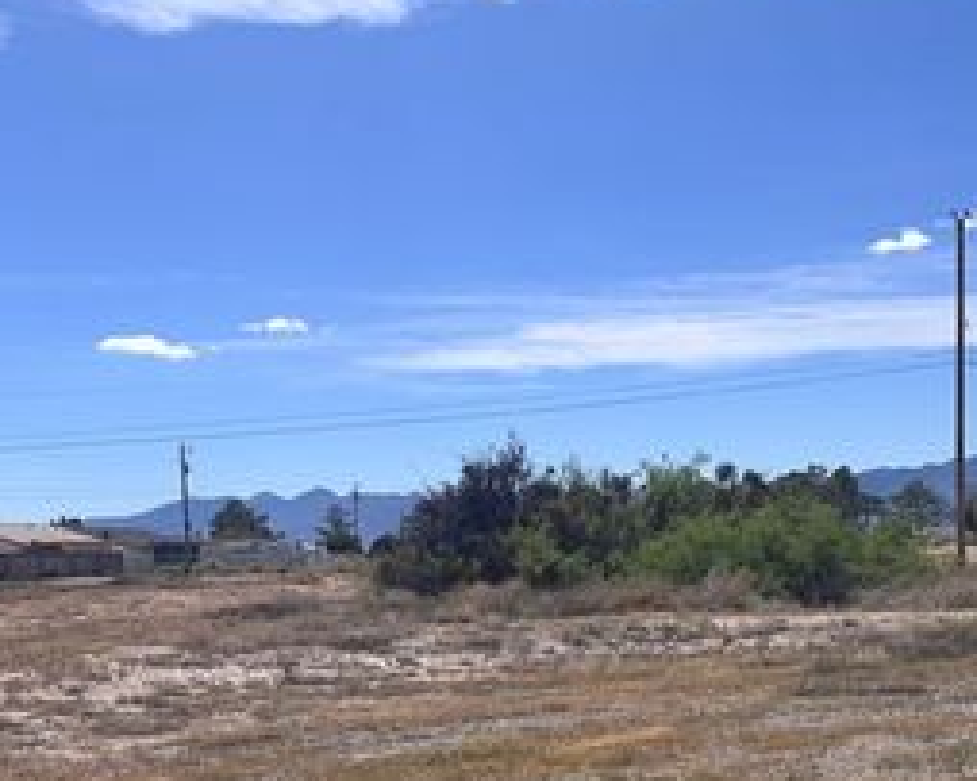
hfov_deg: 37.1
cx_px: 623
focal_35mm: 50
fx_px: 1445
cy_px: 668
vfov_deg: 29.3
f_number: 1.6
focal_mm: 5.96
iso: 50
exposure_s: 1/6711
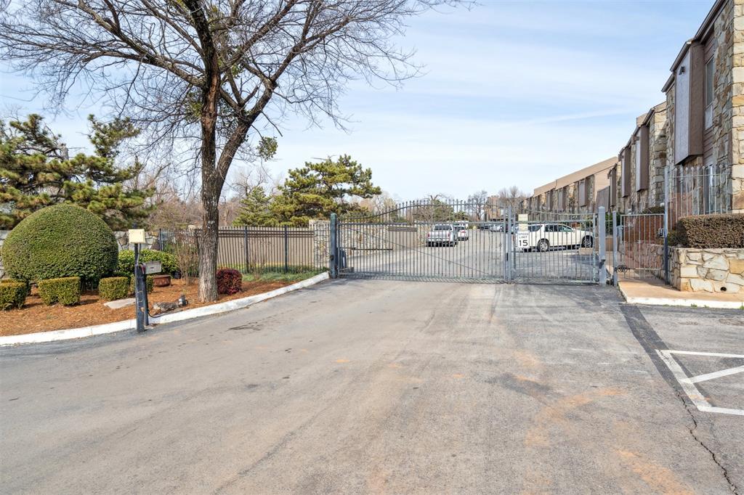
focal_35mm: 23
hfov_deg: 76.1
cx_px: 372
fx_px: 475
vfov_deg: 55.1
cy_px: 248
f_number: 7.1
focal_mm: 23
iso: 200
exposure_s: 1/800
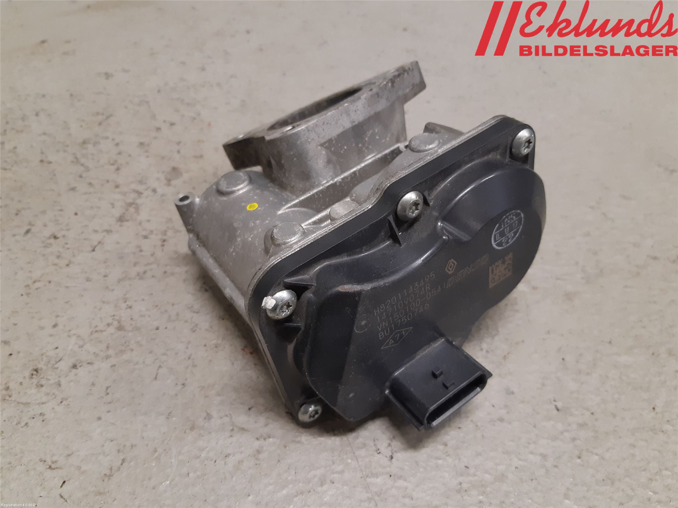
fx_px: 509
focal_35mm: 26
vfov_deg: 53.1
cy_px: 254
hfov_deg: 67.3
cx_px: 339
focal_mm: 3.93
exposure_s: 1/50
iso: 160
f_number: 1.7
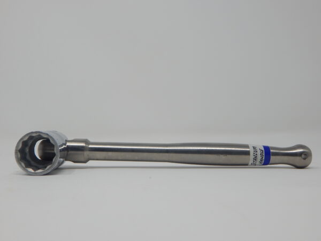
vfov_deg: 33.6
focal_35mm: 43
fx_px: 399
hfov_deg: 43.9
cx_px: 160
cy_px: 120
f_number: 3.6
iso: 125
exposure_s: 1/125
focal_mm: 7.7
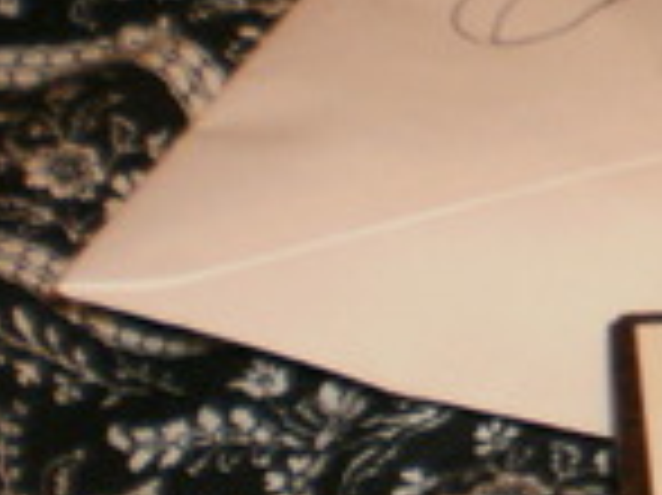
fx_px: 3000
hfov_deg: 11.6
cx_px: 1211
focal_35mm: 157
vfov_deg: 9.2
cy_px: -198
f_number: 3.1
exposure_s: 1/30
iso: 125
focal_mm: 6.3
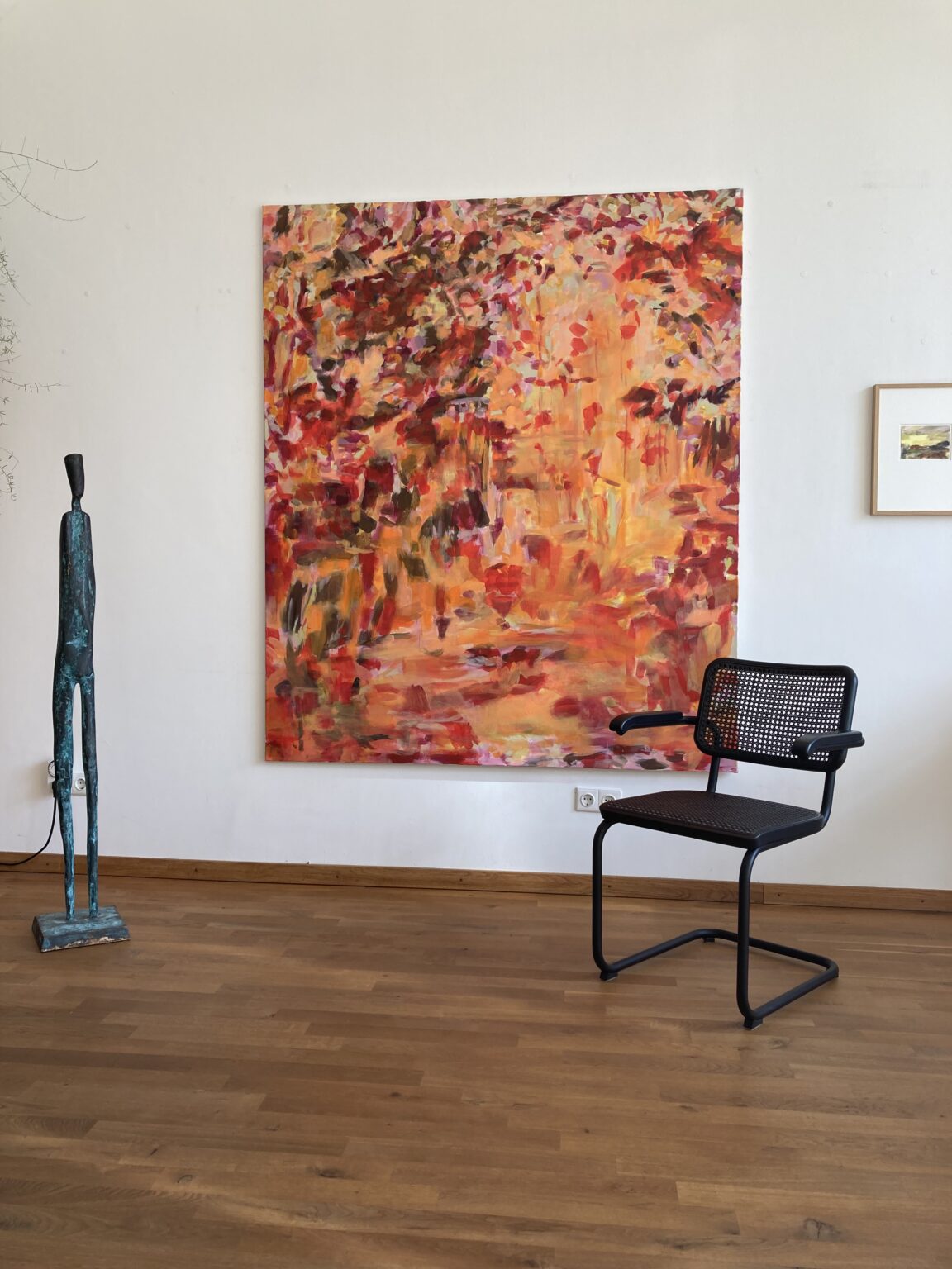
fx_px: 1027
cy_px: 634
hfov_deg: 49.7
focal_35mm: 28
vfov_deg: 63.4
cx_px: 476
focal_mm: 3.99
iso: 25
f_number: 1.8
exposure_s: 1/122
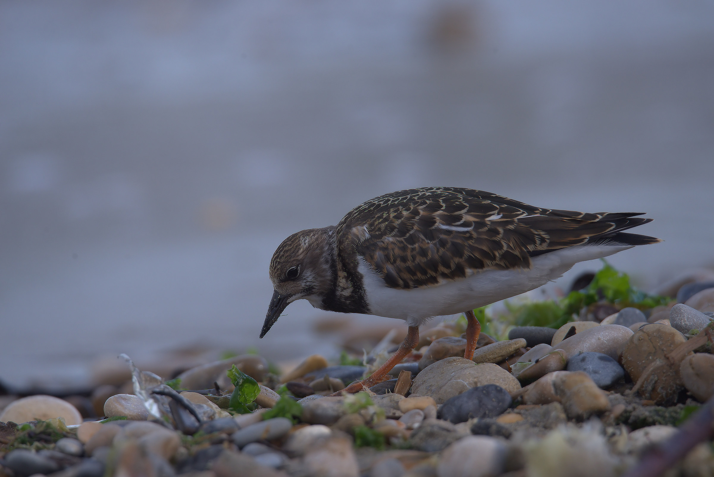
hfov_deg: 3.4
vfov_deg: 2.3
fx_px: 11904
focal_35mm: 600
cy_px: 238
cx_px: 357
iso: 640
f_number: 8
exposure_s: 1/640
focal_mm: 600
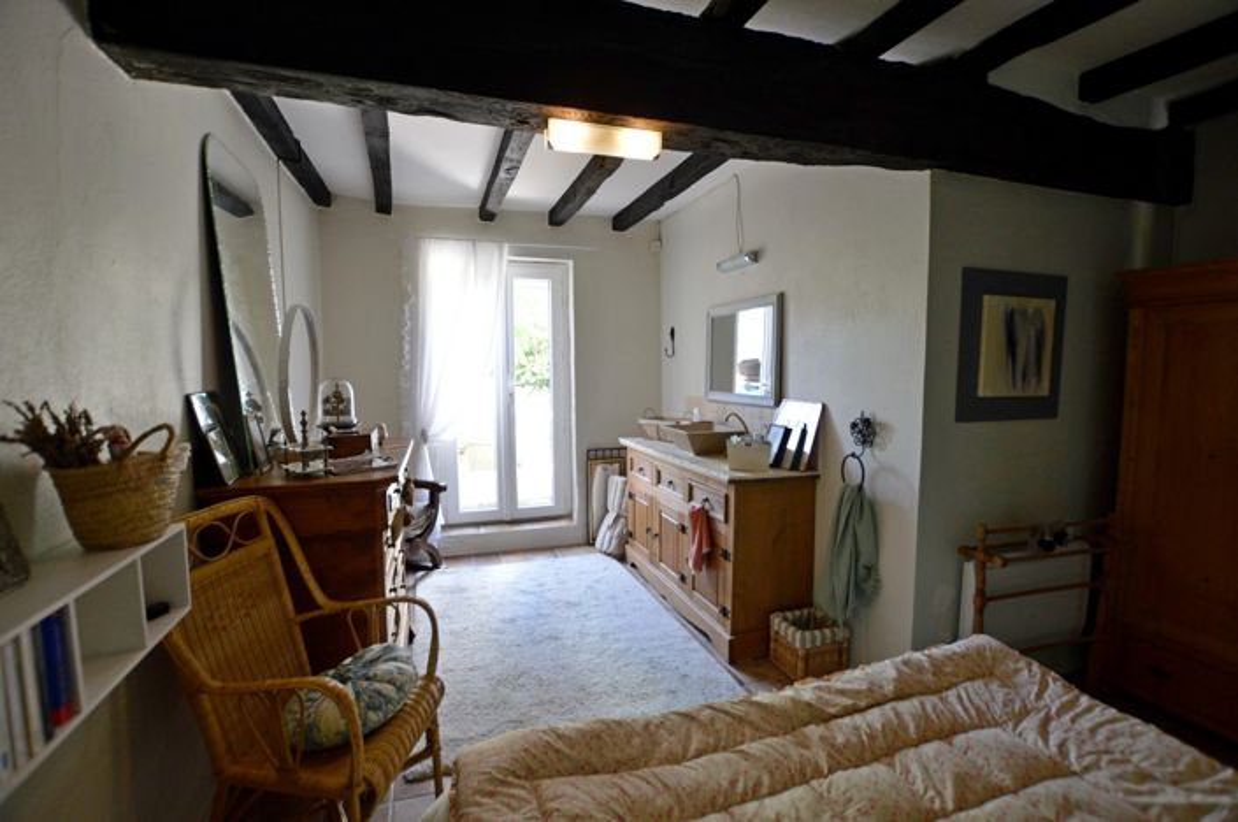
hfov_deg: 100.5
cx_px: 619
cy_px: 411
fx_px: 515
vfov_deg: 77.2
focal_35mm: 15
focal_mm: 10
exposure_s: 1/60
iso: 560
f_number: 3.5
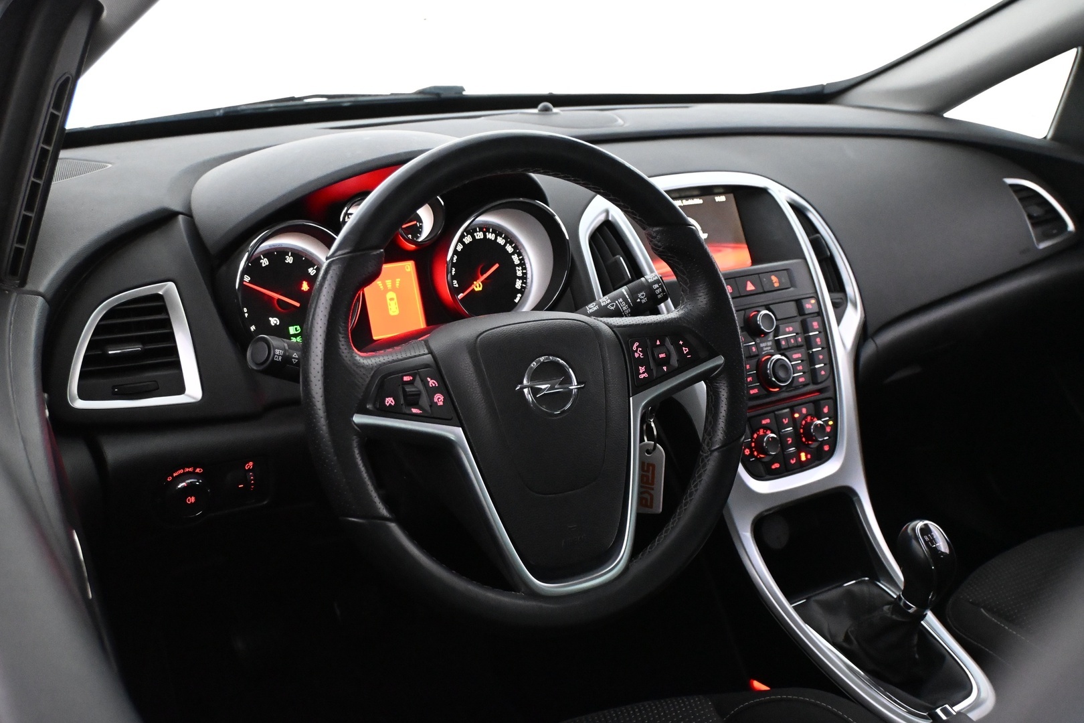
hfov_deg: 53.1
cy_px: 362
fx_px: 1084
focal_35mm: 36
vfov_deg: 36.9
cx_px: 542
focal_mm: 24
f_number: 4.2
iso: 7200
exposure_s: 1/60
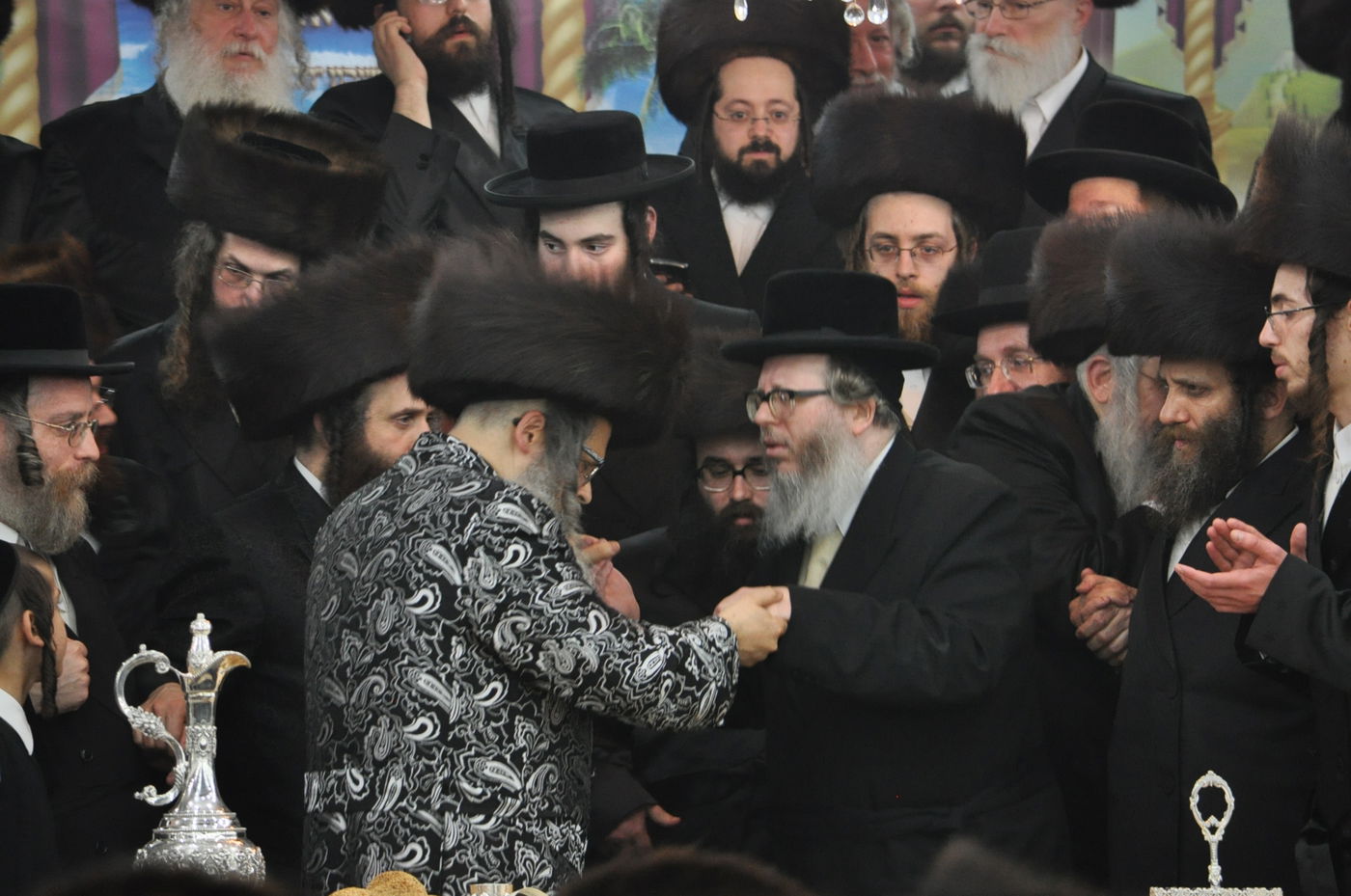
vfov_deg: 4.6
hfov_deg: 6.9
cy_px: 448
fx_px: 11241
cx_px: 676
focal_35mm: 300
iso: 1250
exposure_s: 1/60
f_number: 5.6
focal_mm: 200
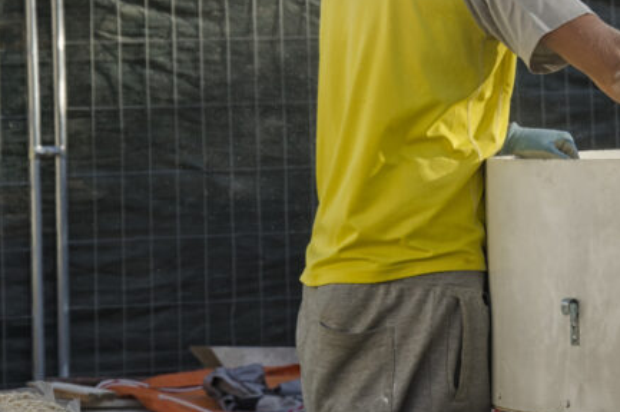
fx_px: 4268
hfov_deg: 8.2
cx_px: 684
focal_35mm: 248
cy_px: 102
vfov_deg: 5.5
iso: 180
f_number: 8
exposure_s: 1/250
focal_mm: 70
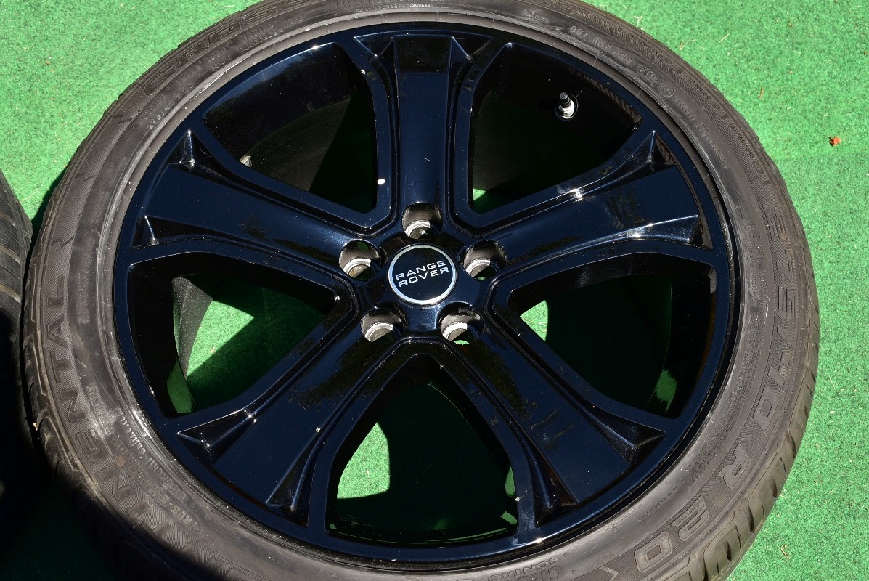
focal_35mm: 54
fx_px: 1304
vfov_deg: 25.1
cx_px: 434
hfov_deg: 36.8
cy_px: 290
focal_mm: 36
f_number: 9
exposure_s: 1/160
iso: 100
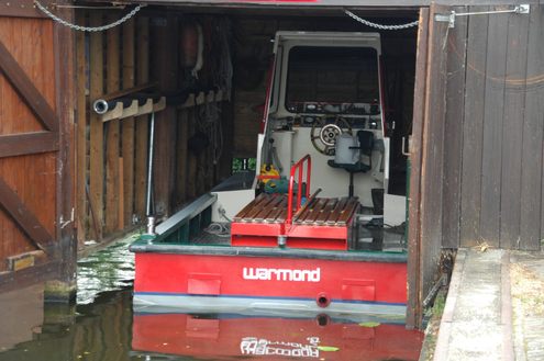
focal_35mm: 98
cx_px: 272
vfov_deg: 14.0
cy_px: 180
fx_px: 1472
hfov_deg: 20.9
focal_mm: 65
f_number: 5.3
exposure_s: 1/30
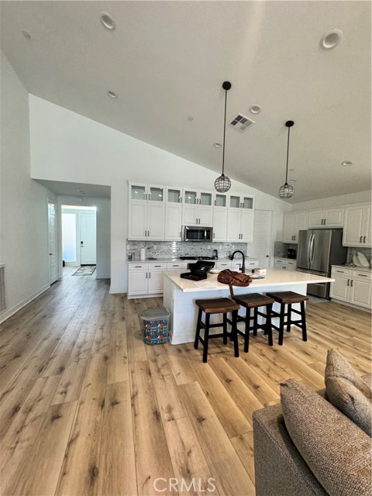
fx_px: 201
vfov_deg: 102.1
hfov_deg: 85.7
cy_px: 248
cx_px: 186
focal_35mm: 14
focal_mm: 2.22
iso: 250
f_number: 2.2
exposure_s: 1/60
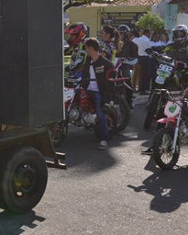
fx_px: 643
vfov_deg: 20.3
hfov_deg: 16.6
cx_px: 92
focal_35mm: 92
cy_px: 22
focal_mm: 21
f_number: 8
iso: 100
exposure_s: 1/200
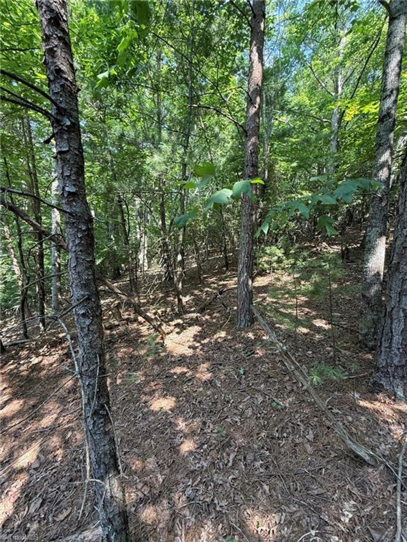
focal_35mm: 14
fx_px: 220
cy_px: 271
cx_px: 204
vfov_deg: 102.1
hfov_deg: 85.7
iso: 125
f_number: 2.2
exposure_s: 1/99
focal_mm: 2.22
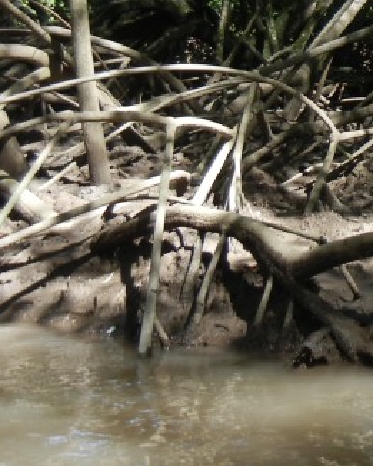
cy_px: 19
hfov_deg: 15.0
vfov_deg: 20.3
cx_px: 627
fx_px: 1269
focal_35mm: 92
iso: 160
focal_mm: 5.4
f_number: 3.5
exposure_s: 1/184
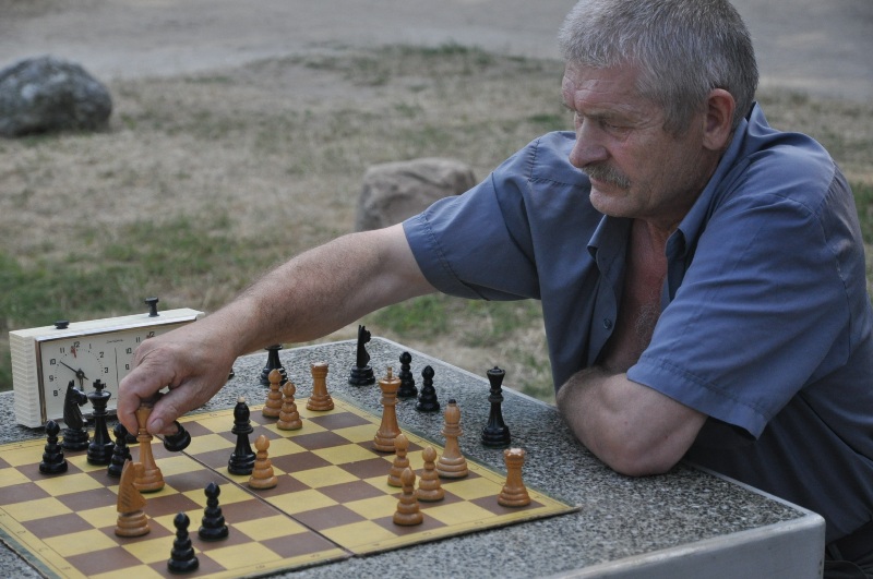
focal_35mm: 82
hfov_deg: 24.7
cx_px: 436
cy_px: 290
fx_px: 1998
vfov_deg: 16.5
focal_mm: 55
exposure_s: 1/1000
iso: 800
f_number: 5.3
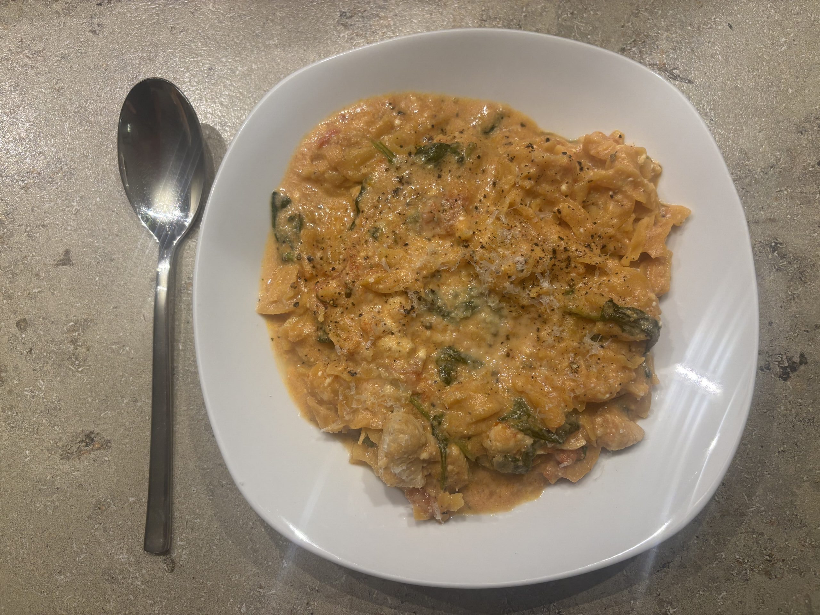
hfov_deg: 67.3
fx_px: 616
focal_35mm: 26
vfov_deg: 53.1
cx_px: 410
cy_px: 308
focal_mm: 5.96
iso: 125
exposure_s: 1/94
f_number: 1.6
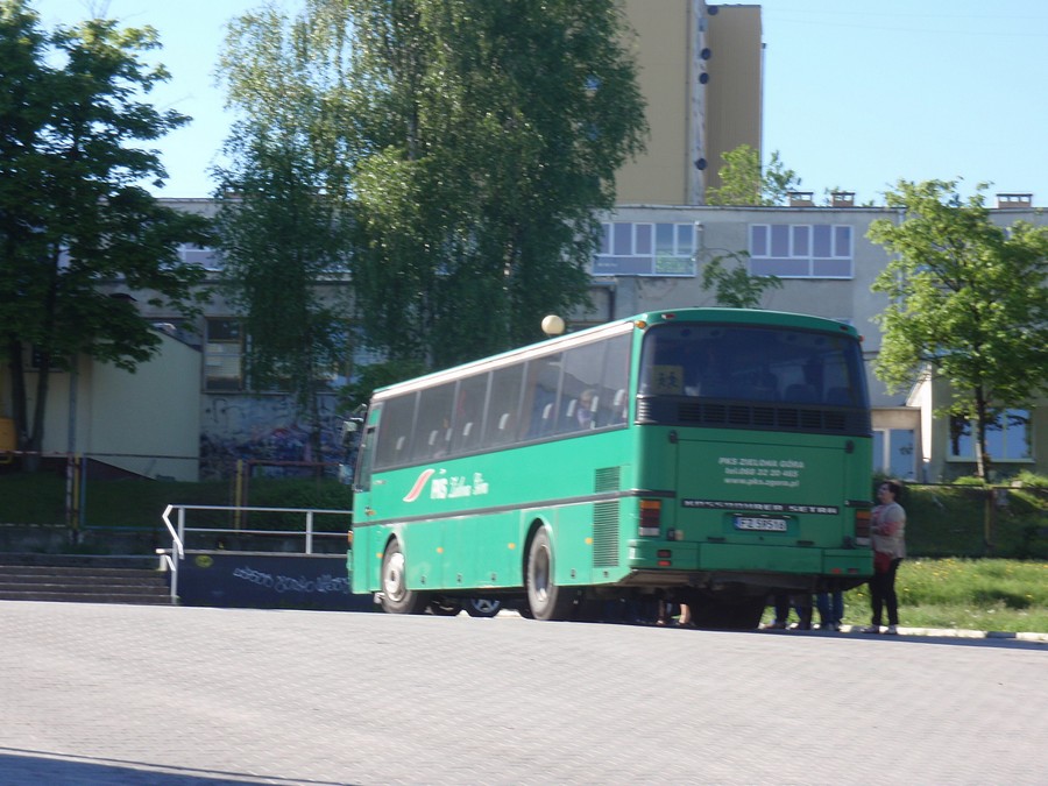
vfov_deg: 14.8
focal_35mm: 100
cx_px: 524
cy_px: 393
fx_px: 3028
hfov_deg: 19.6
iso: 64
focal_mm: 17.88
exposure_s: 1/125
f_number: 5.3
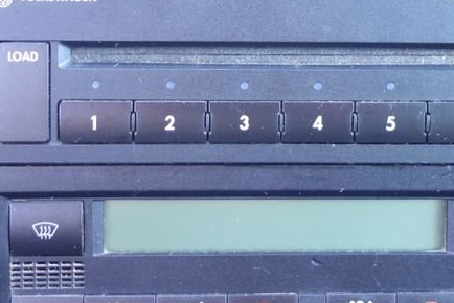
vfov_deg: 20.2
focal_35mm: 66
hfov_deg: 30.5
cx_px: 257
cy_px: 31
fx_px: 833
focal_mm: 10.4
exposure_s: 1/30
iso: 640
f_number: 1.8
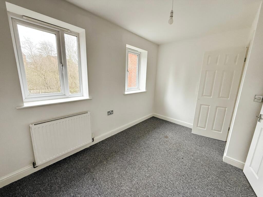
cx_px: 132
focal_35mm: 14
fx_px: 106
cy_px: 98
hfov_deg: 102.1
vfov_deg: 85.7
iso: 200
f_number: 2.2
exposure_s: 1/99
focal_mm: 2.22
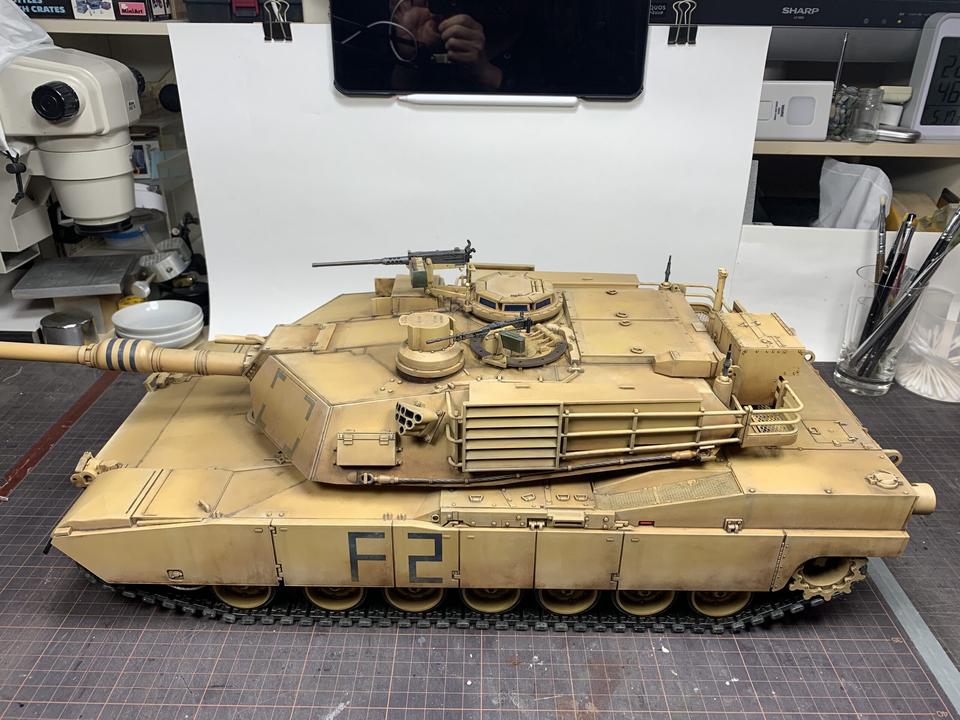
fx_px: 721
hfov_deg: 67.3
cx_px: 480
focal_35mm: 26
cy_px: 360
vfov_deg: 53.1
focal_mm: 4.25
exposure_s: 1/120
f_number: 1.8
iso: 32
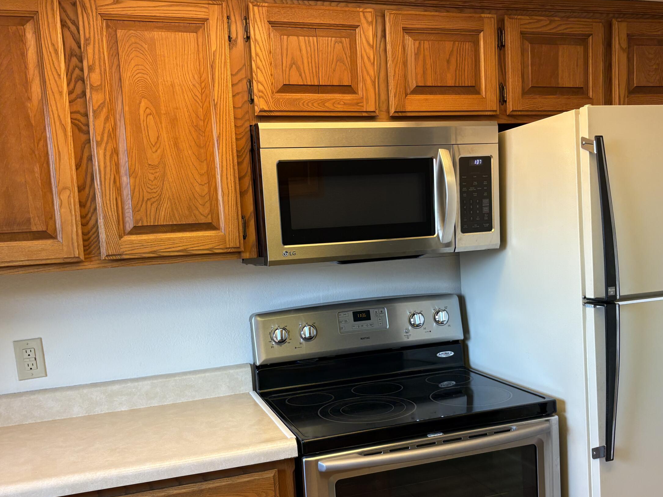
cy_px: 301
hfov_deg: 51.3
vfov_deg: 39.5
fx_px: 689
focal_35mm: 36
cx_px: 351
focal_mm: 5.96
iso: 100
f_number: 1.6
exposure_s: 1/120
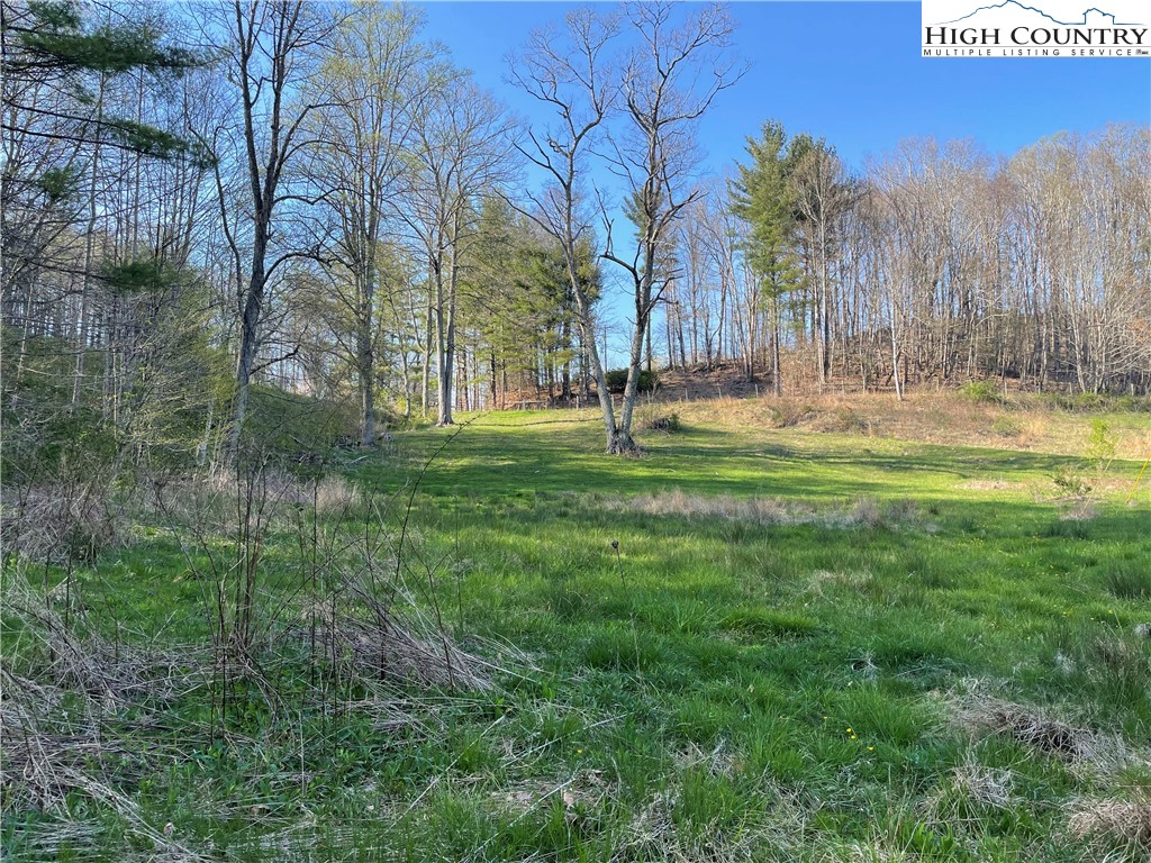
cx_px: 576
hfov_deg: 67.3
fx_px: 865
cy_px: 432
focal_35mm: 26
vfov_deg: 53.1
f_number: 1.6
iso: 32
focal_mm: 4.2
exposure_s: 1/910
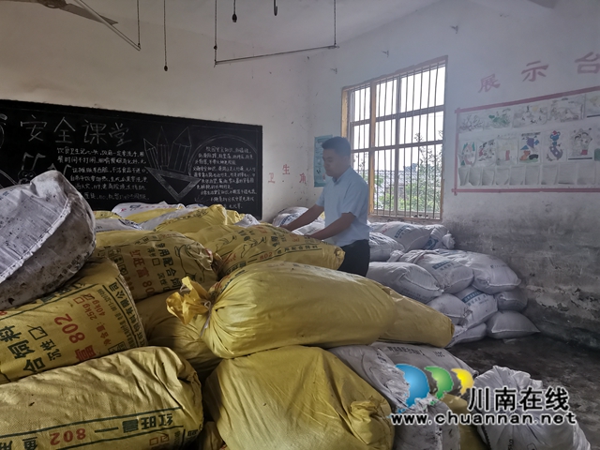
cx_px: 300
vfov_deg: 53.1
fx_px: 451
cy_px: 225
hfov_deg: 67.3
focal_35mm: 26
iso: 200
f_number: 1.8
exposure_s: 1/100
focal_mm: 4.75
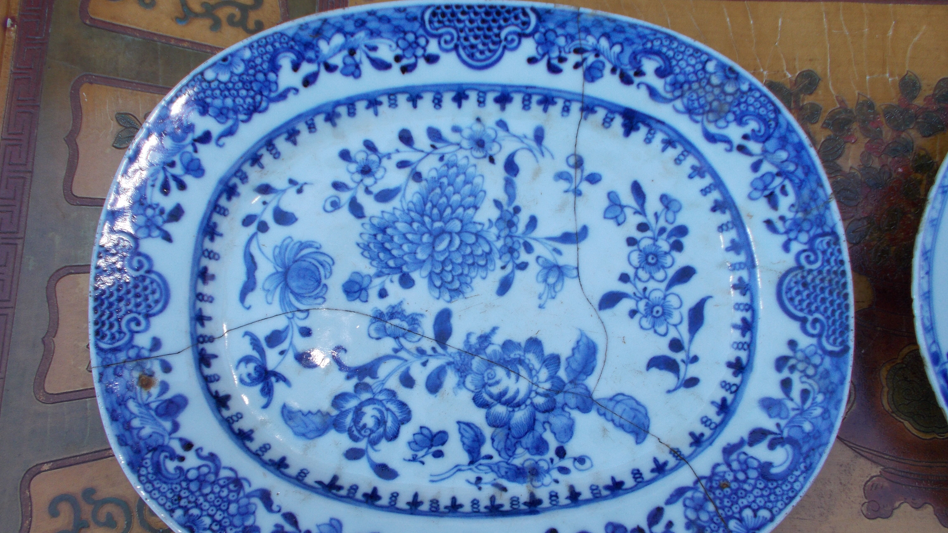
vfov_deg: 35.6
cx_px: 470
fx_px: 830
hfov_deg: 59.5
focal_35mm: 33
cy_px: 300
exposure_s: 1/80
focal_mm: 5.3
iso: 80
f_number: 3.4
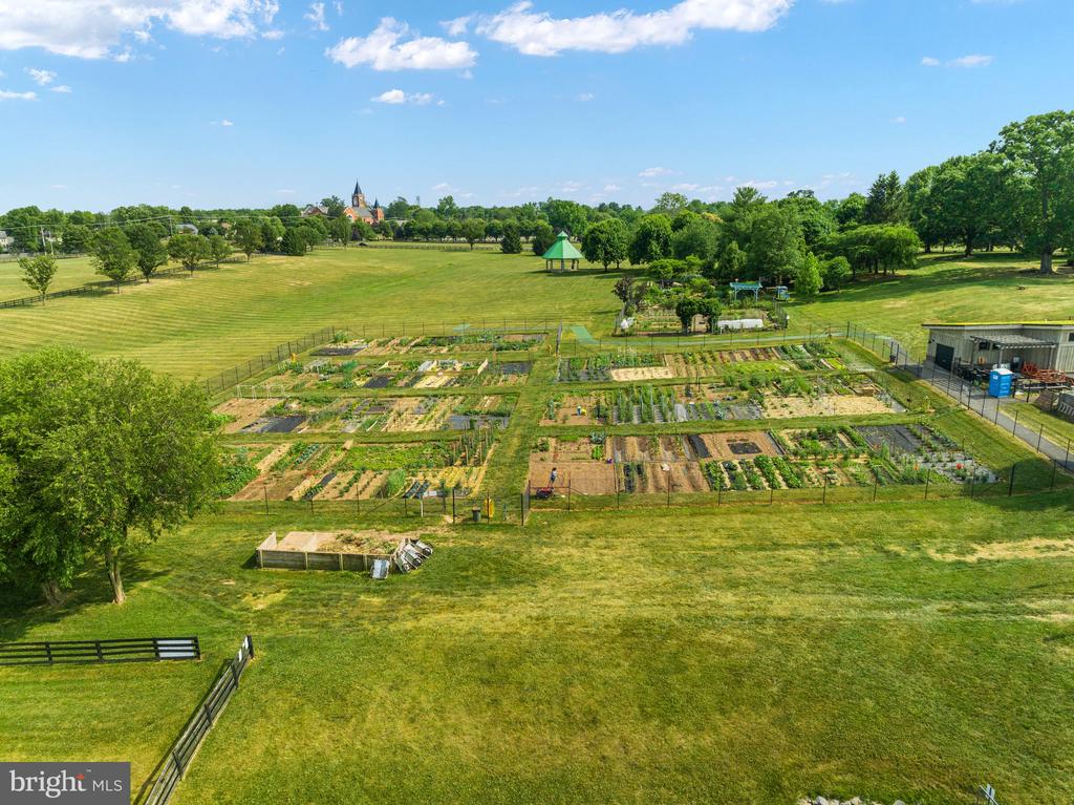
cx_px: 537
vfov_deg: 56.8
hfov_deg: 71.6
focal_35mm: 24
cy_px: 402
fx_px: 744
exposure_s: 1/200
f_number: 4
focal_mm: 12.29
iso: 100
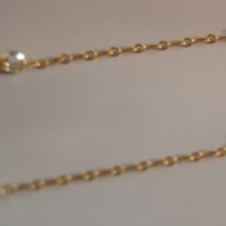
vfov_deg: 14.9
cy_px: 90
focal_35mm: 117
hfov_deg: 14.4
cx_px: 278
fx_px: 865
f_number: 4.8
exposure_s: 1/1250
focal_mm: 35
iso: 200
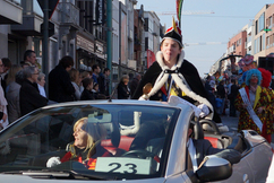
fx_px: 511
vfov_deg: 20.1
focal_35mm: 67
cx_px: 122
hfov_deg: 30.0
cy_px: 154
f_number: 4
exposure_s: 1/2000
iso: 250
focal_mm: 18
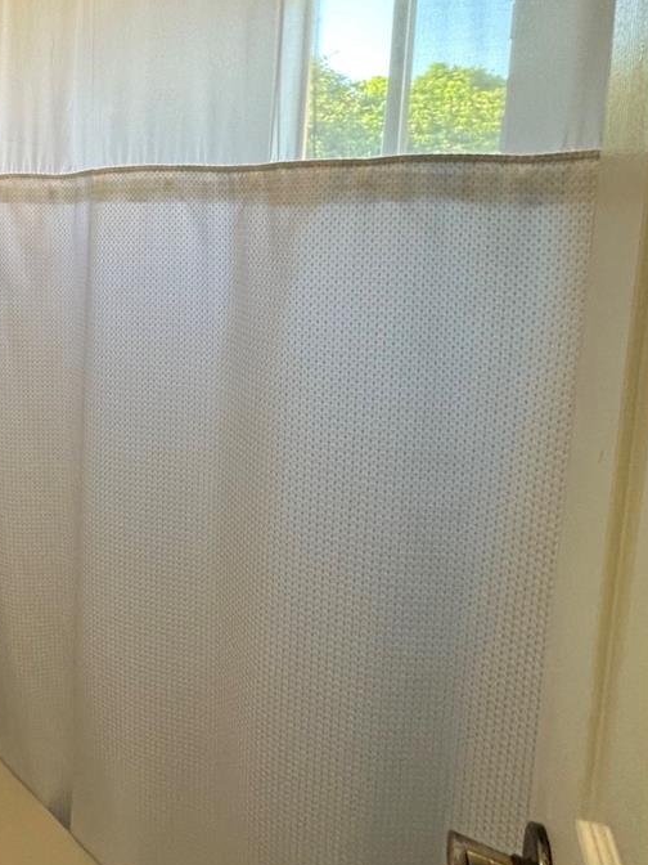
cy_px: 275
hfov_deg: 51.4
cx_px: 127
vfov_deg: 67.1
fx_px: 624
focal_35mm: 25
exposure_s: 1/120
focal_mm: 2.22
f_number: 2.2
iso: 160
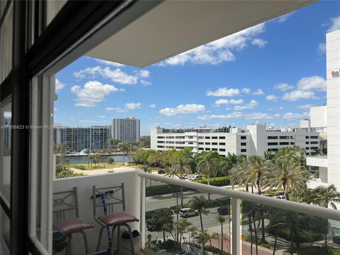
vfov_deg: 53.1
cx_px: 170
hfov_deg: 67.3
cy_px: 128
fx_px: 255
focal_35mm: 26
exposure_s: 1/3257
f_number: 1.5
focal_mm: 5.7
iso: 50
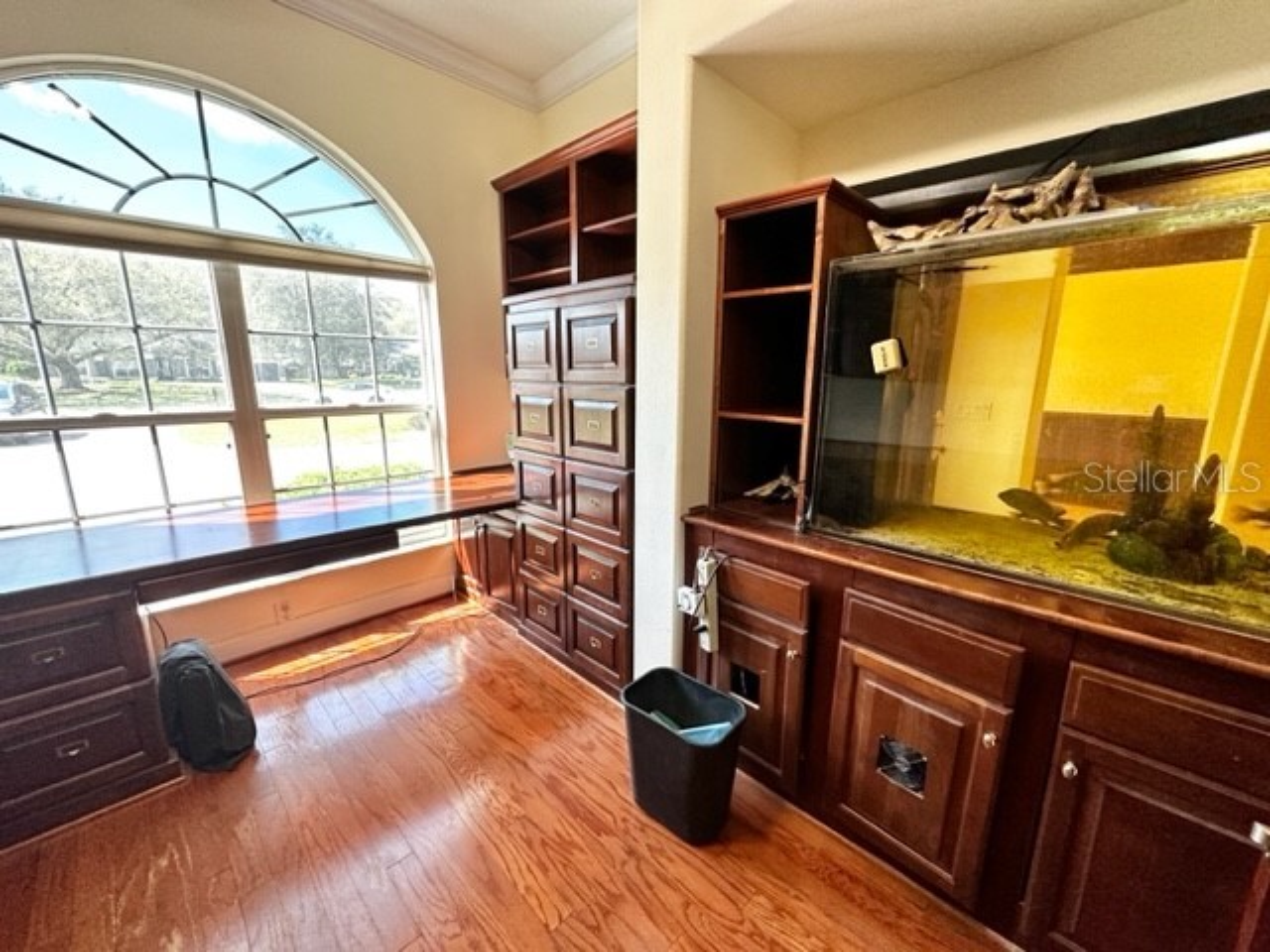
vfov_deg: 85.7
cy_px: 476
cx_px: 635
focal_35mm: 14
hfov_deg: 102.1
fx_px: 514
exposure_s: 1/120
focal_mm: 2.22
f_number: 2.2
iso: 250
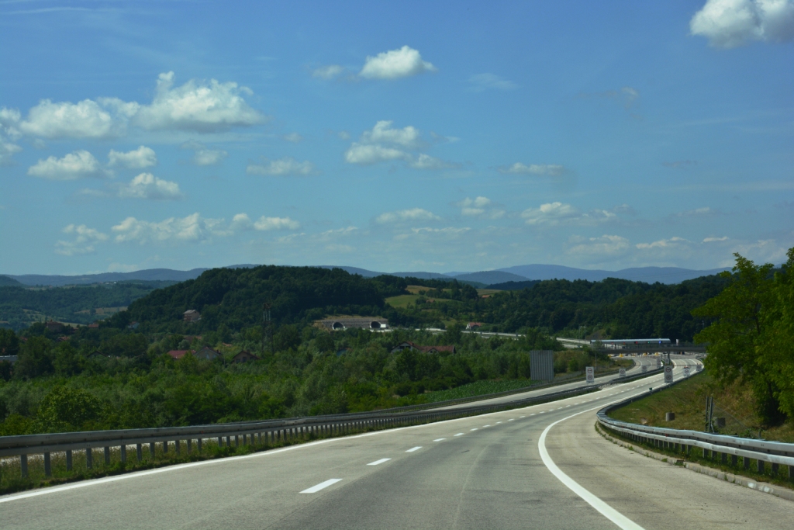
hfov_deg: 19.5
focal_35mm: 105
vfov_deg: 13.0
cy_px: 265
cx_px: 397
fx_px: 2316
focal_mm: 70
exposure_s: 1/400
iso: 200
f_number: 10
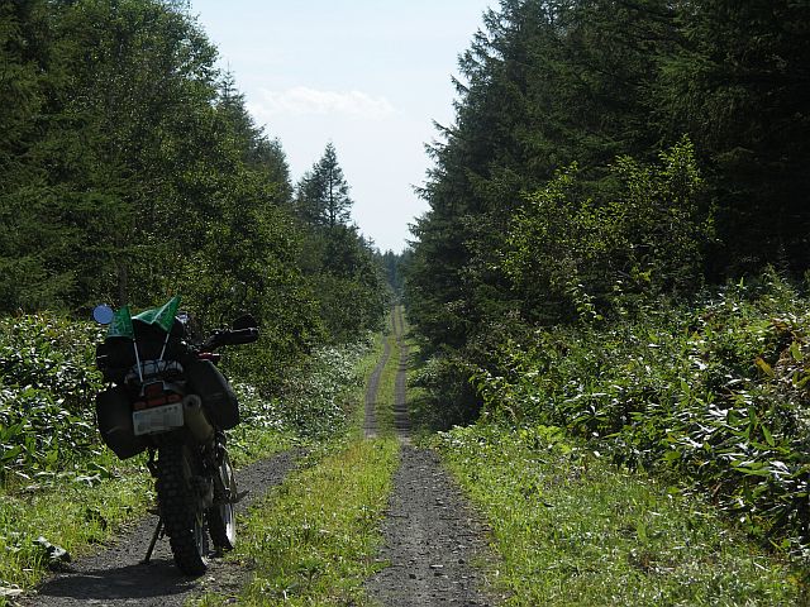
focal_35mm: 132
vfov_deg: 11.2
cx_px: 405
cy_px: 304
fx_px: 3089
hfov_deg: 14.9
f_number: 5.6
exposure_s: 1/400
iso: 50
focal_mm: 34.1
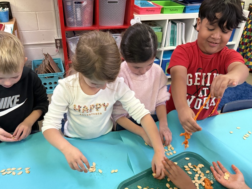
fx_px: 218
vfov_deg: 46.6
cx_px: 112
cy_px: 111
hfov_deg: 59.8
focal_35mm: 30
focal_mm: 6.76
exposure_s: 1/60
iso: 640
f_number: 1.78
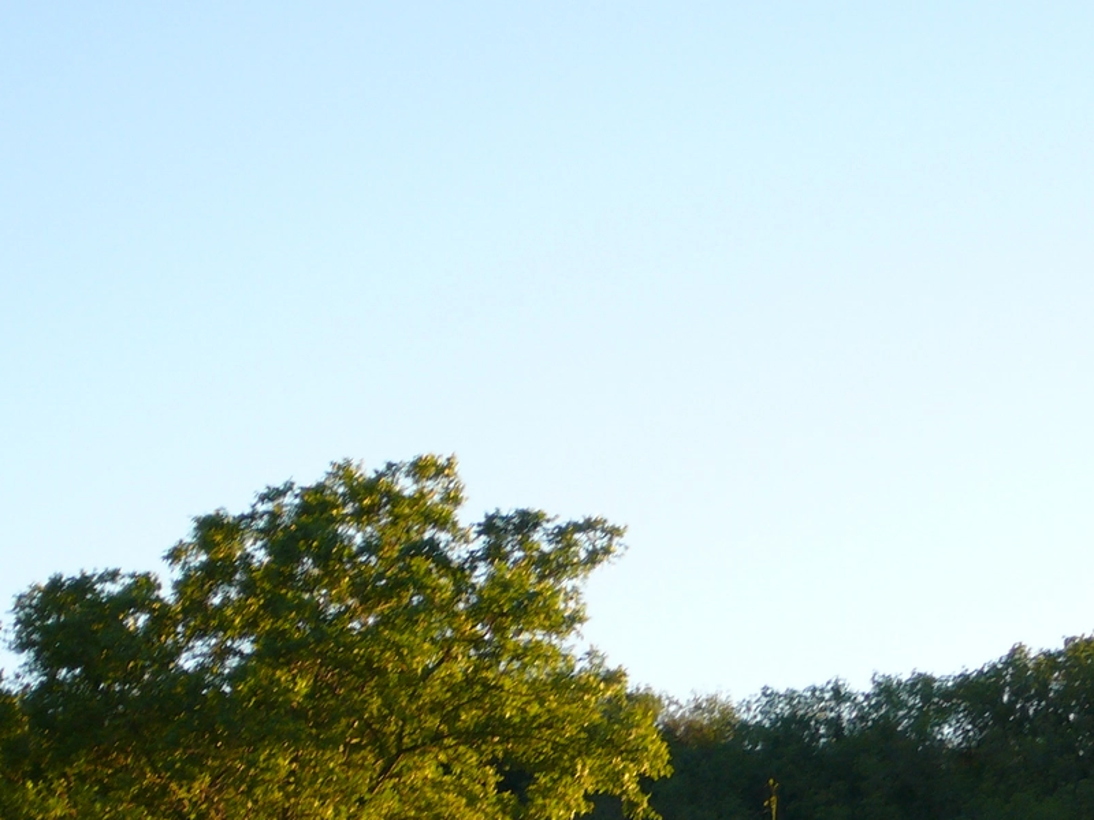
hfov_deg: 16.8
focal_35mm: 117
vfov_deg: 12.6
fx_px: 3698
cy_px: 705
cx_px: 628
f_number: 3.6
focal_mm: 9.7
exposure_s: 1/125
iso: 80
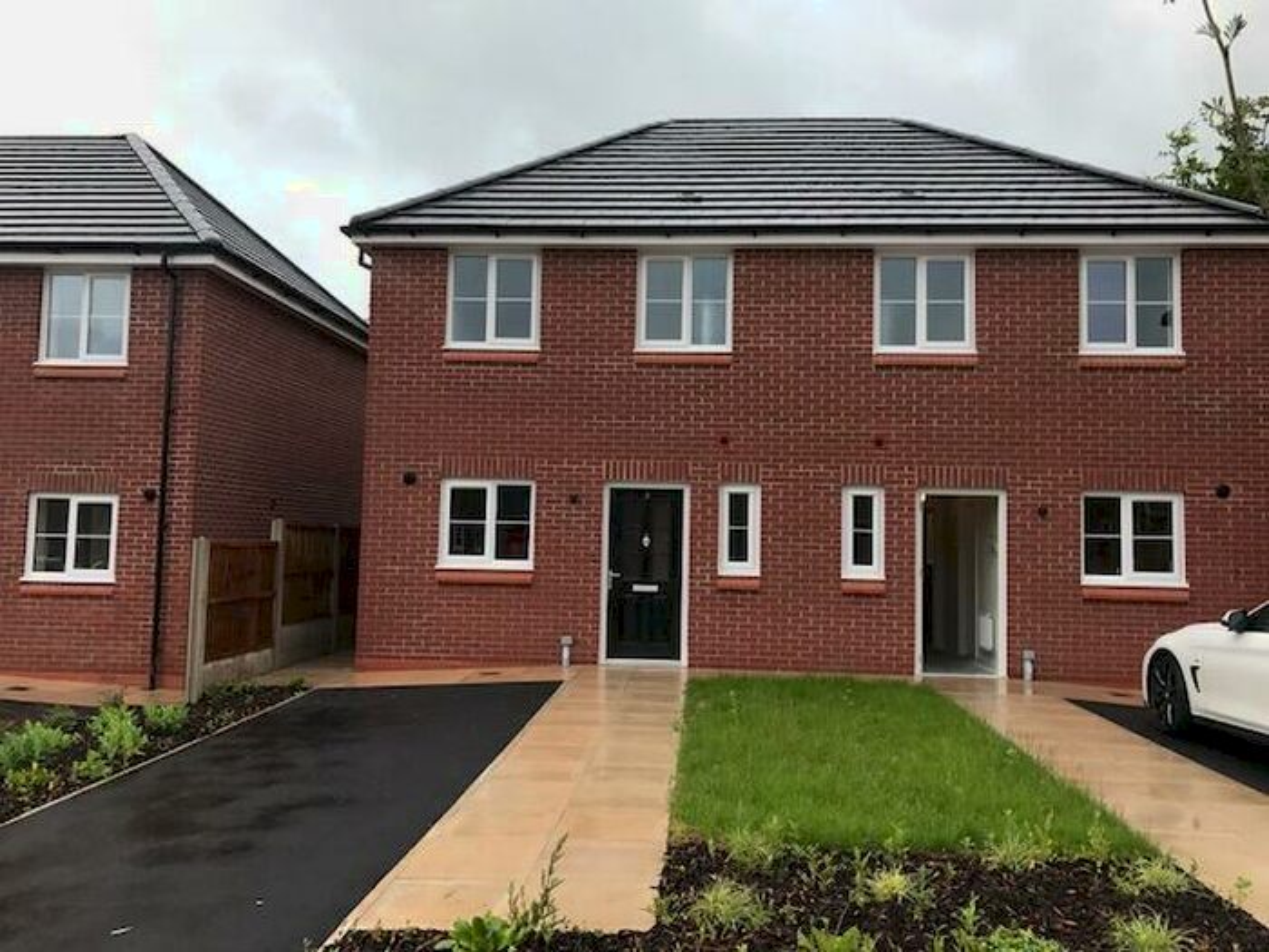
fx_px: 1026
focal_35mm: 28
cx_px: 634
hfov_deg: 63.4
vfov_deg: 49.7
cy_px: 476
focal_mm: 3.99
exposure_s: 1/591
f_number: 1.8
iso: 20
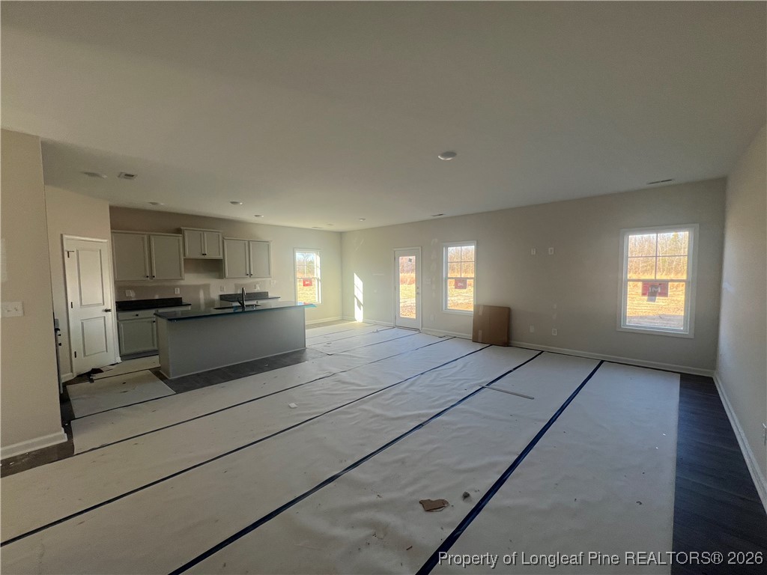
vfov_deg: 89.9
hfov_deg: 106.2
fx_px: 288
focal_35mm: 13
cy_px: 288
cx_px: 384
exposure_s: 1/99
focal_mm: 1.57
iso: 40
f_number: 1.8
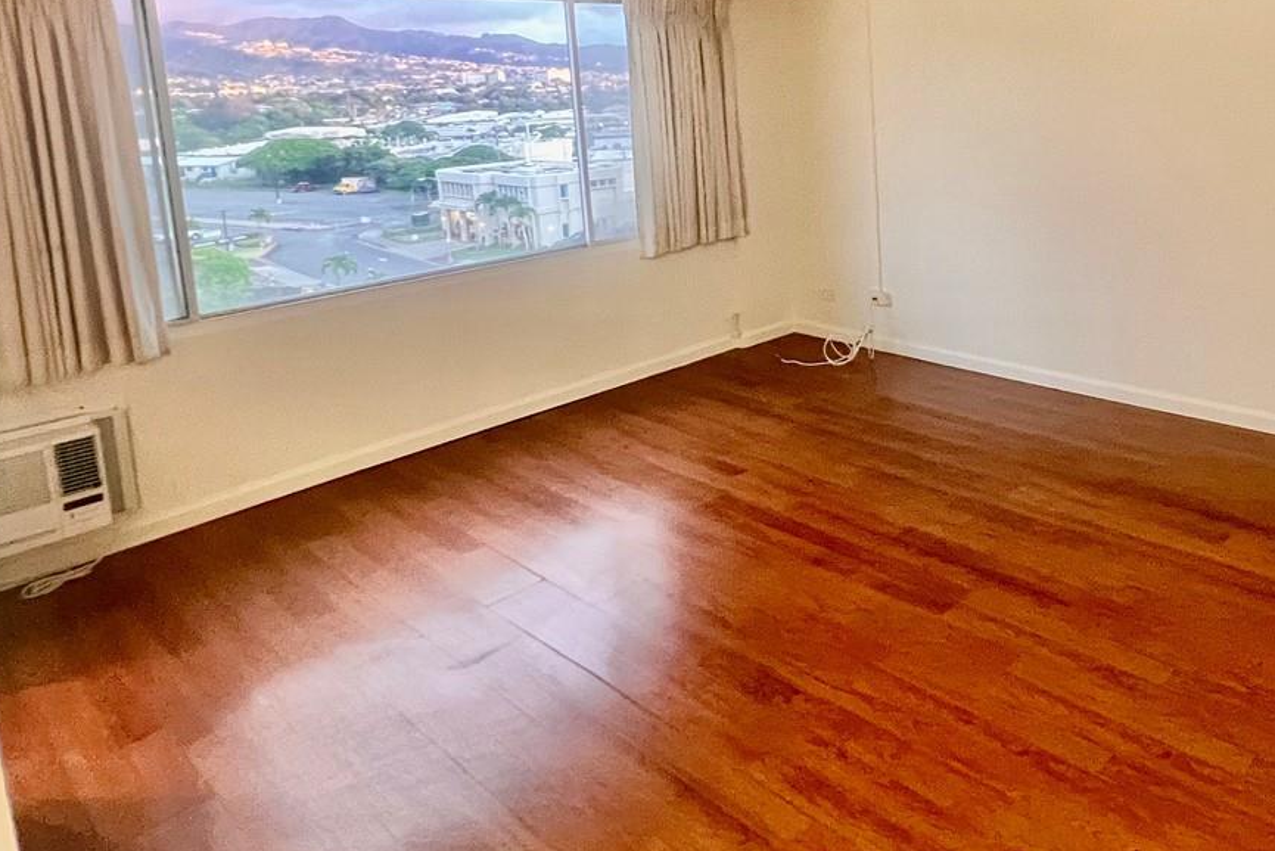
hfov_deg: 67.3
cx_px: 946
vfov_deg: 48.9
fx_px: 886
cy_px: 192
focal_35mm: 25
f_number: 1.8
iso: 400
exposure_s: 1/60
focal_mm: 1.57
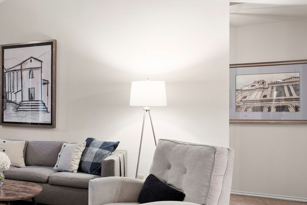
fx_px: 281
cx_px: 54
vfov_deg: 40.0
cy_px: 106
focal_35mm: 33
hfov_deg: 52.8
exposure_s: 1/4
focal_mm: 16
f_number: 3.2
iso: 200
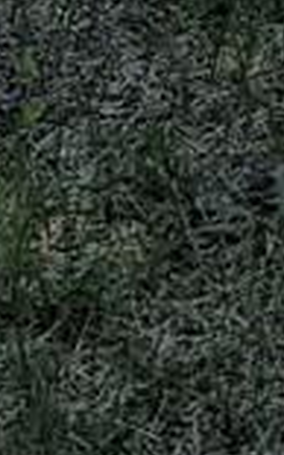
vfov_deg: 6.1
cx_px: 662
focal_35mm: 296
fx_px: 3662
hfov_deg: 4.4
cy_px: -1259
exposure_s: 1/1565
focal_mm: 4.38
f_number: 1.73
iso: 52
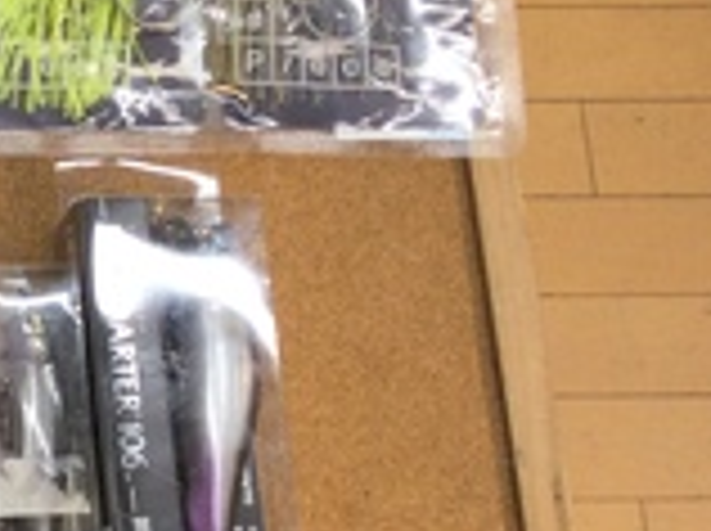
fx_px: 2420
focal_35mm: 118
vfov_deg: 12.4
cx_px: -572
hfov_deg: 14.6
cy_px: 468
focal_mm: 3.3
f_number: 2.4
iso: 32
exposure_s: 1/60
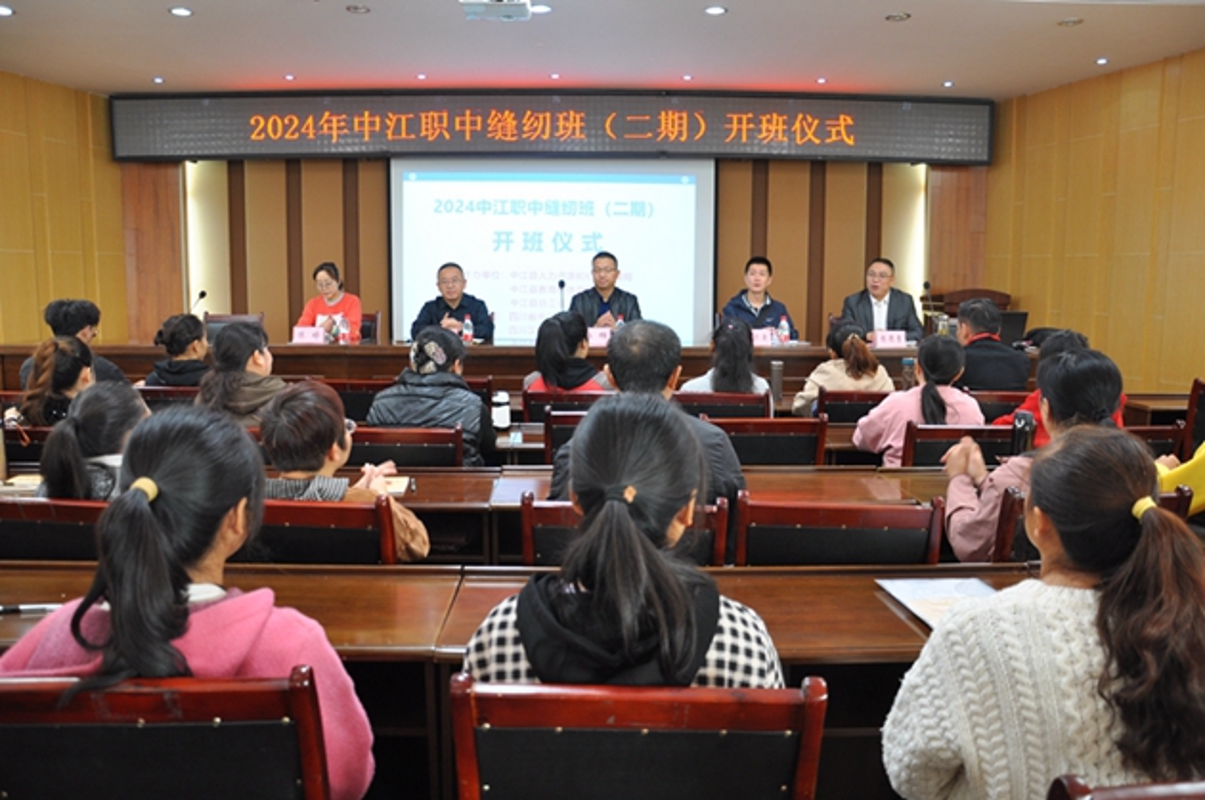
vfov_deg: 47.8
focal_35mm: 27
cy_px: 400
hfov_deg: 67.5
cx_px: 602
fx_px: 902
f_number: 4
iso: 400
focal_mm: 18
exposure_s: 1/15
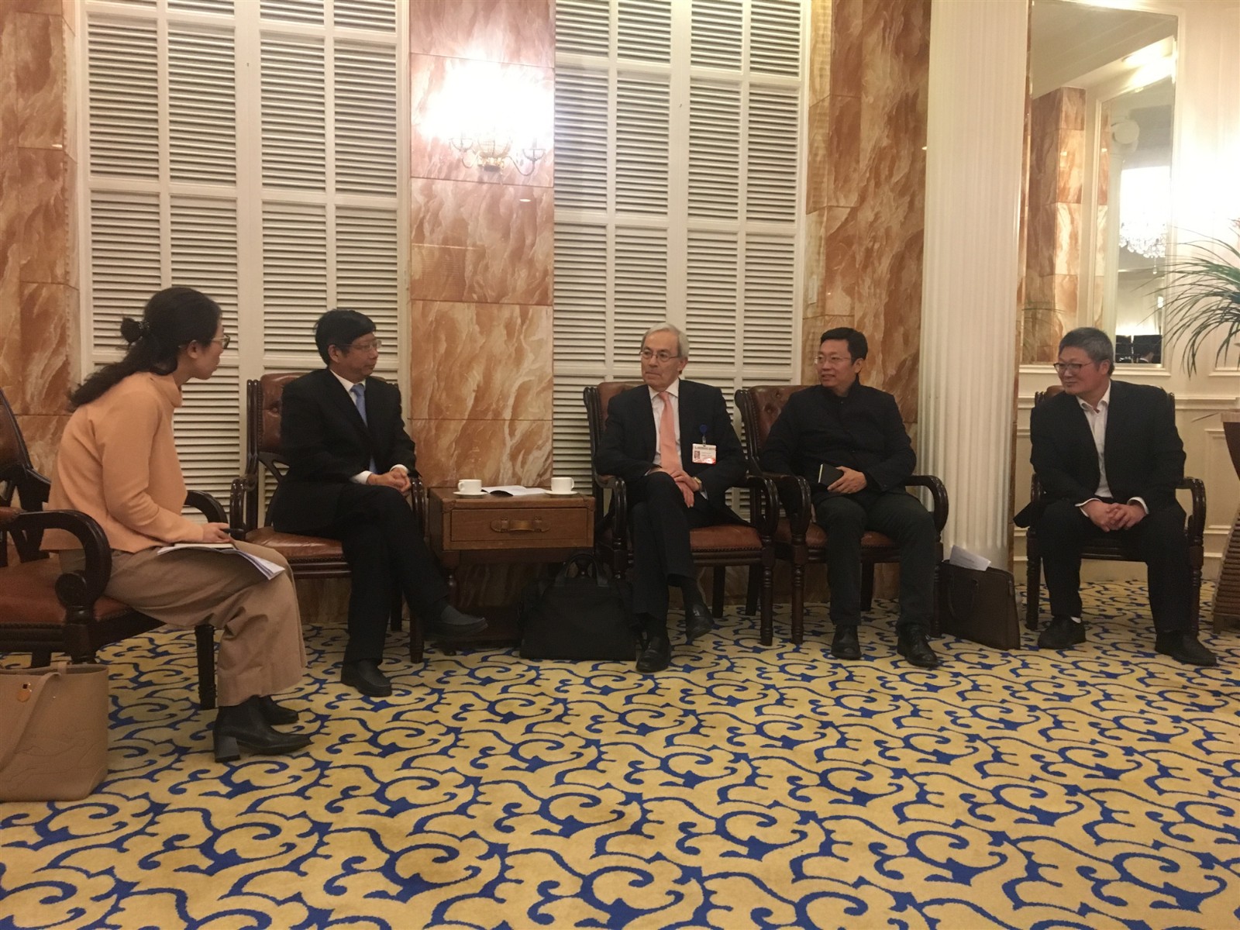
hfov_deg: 61.7
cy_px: 465
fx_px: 1039
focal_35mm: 29
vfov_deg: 48.2
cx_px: 620
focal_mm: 4.15
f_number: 2.2
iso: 200
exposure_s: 1/25
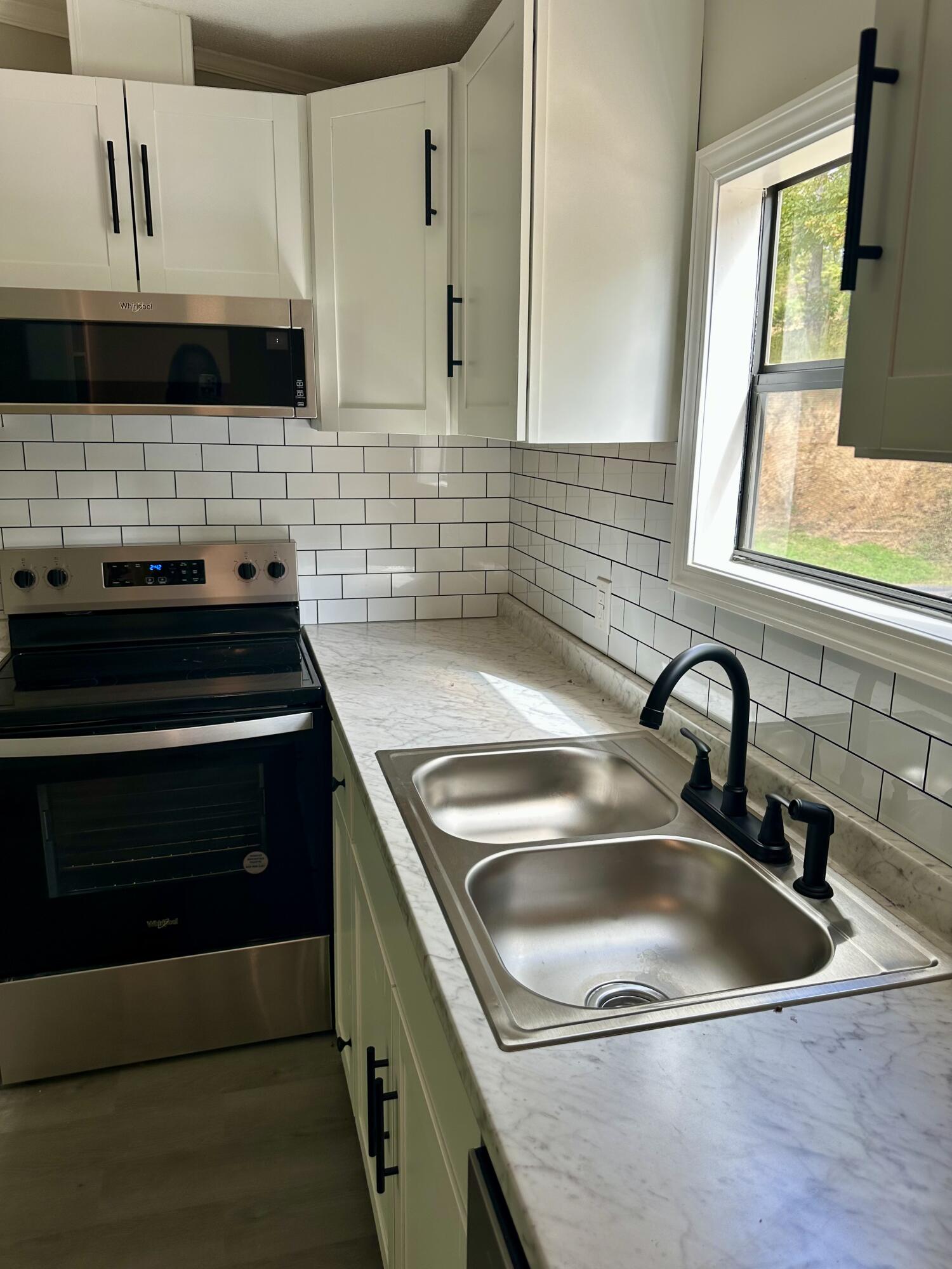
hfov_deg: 56.8
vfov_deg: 71.6
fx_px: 880
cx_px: 476
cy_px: 634
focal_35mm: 24
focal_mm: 6.86
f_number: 1.78
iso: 80
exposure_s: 1/121
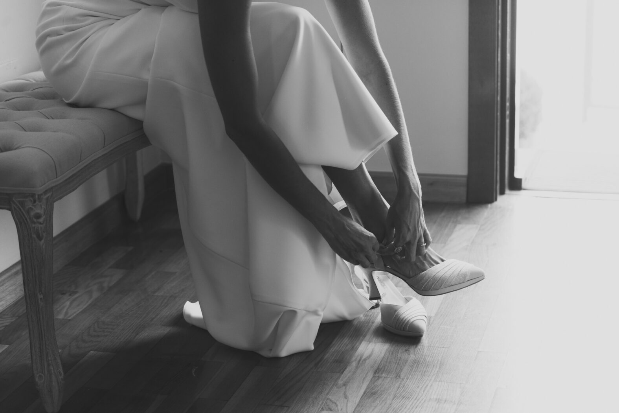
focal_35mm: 70
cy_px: 206
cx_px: 310
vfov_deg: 19.5
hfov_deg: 28.8
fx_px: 1204
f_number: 4
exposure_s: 1/100
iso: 1250
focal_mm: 70
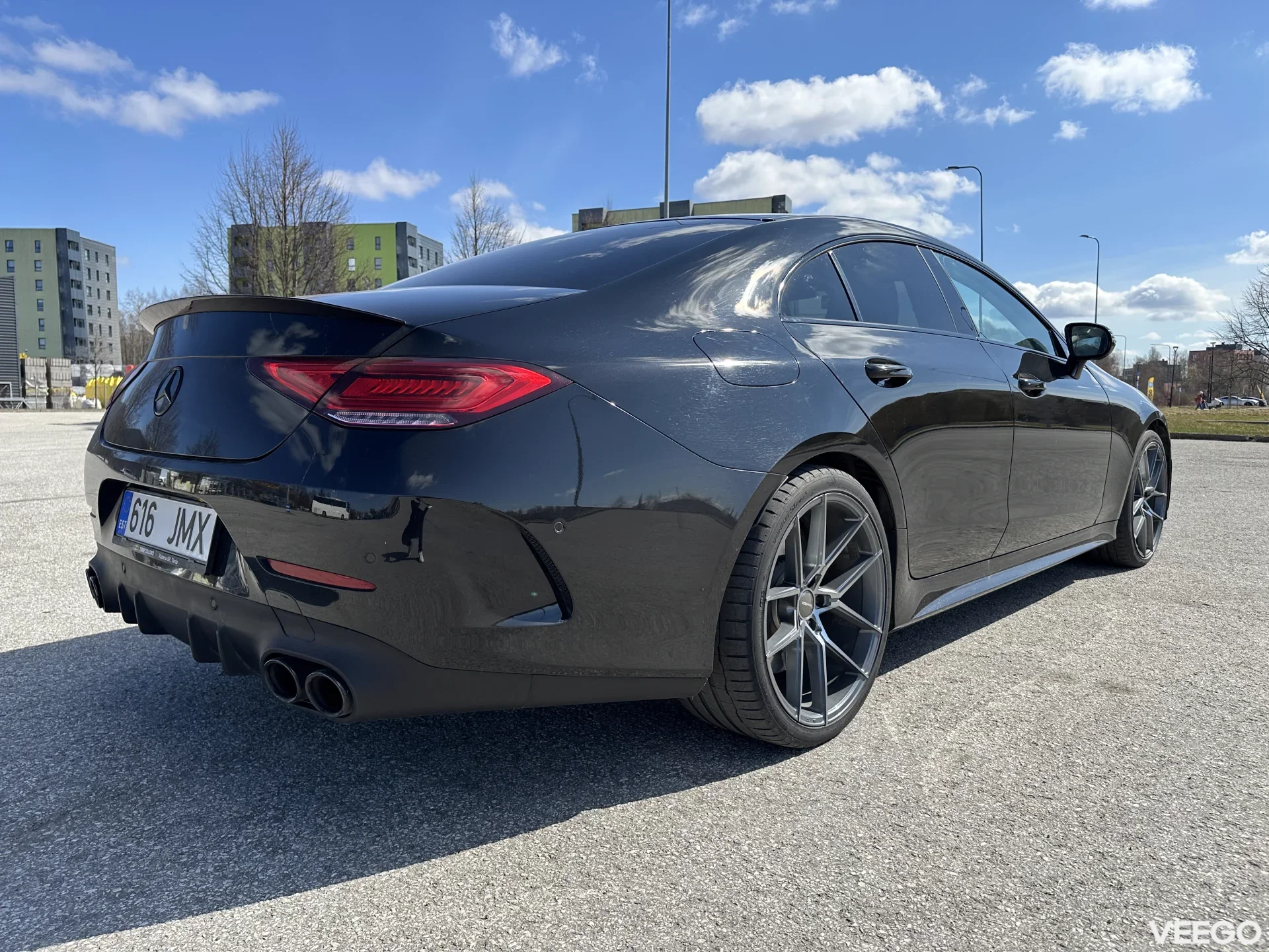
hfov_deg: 71.6
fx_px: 880
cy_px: 476
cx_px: 634
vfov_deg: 56.8
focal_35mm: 24
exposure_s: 1/4016
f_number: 1.78
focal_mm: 6.86
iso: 80
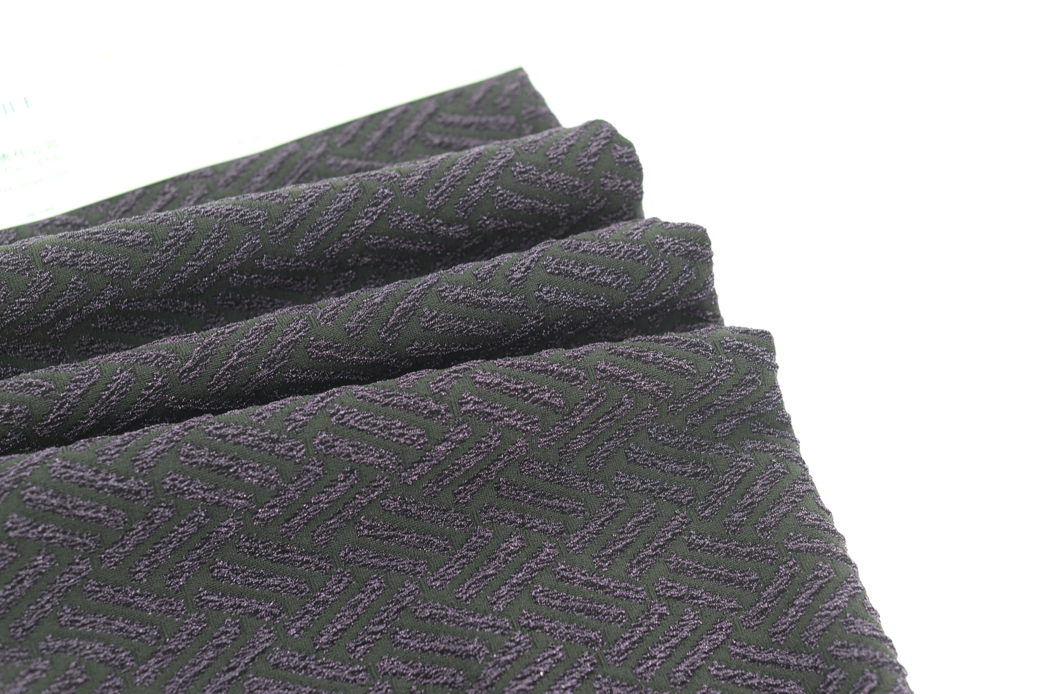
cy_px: 347
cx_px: 520
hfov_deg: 39.6
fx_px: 1445
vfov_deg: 27.0
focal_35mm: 50
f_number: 4
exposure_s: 1/25
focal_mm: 50
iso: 100
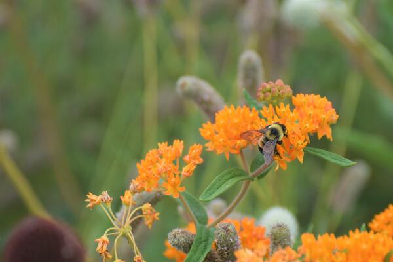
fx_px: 3275
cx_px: 196
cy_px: 131
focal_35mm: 300
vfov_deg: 4.6
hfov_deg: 6.9
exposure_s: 1/500
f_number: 5.6
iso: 200
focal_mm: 200
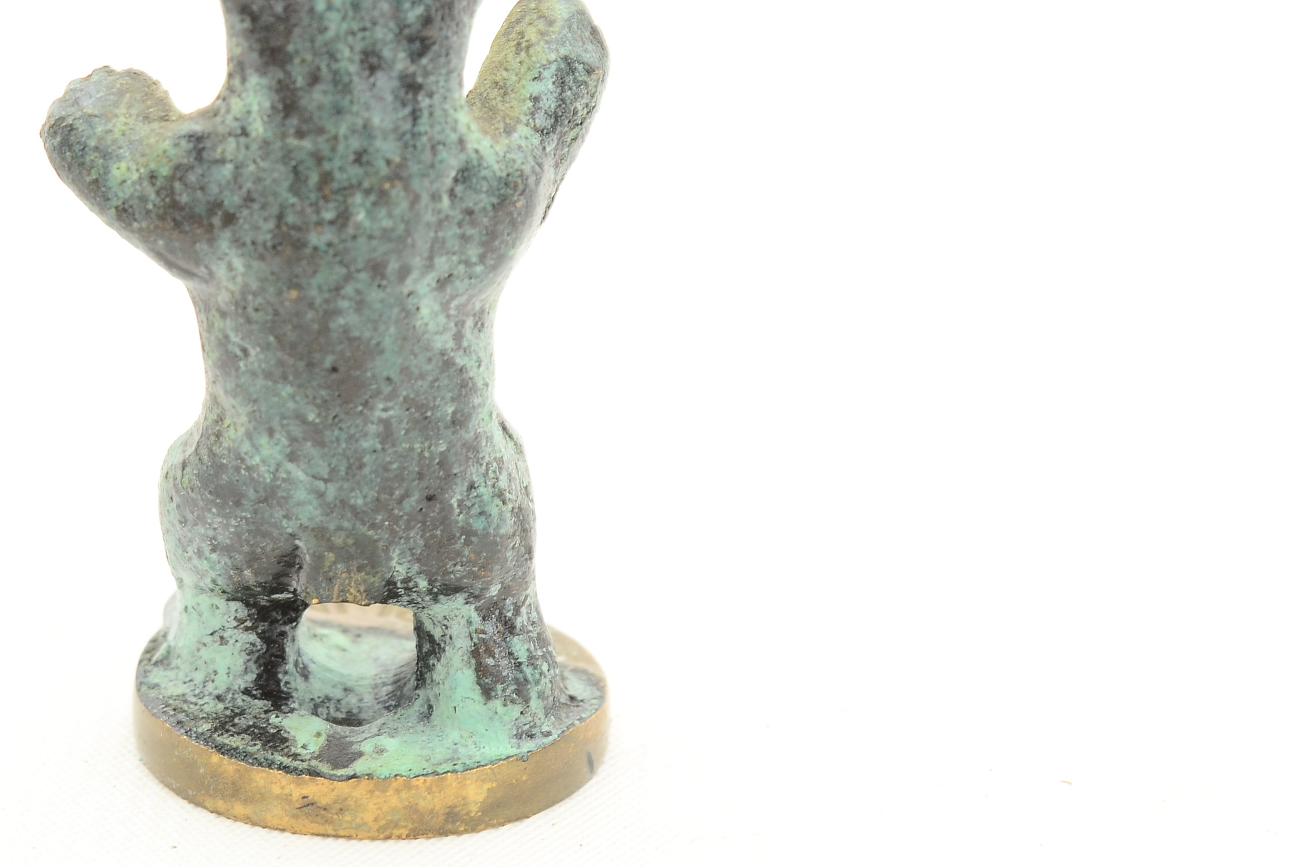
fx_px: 4710
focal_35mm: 130
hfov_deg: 15.8
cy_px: 309
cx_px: 337
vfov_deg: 10.5
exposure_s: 1/60
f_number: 10
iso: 320
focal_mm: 55
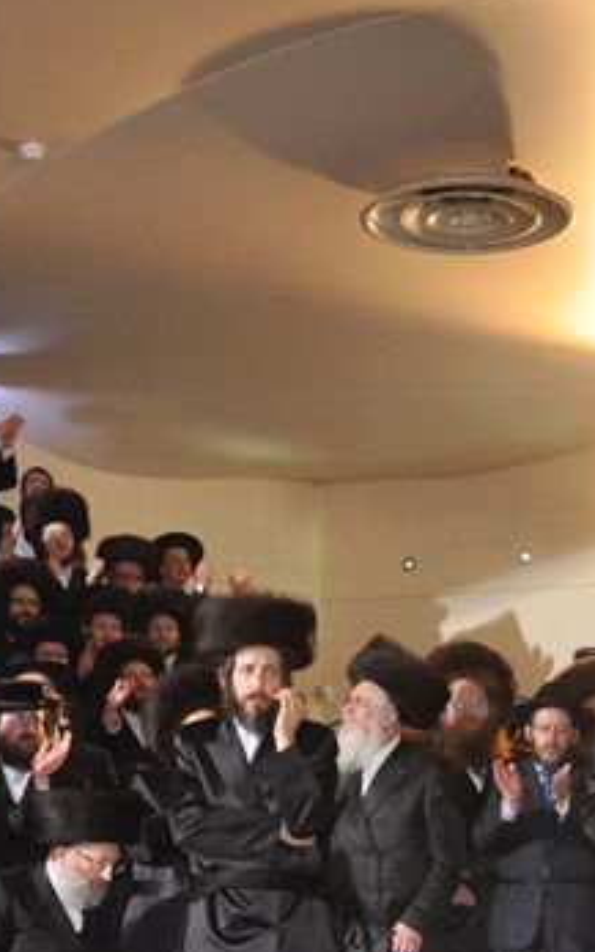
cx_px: 1015
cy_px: 872
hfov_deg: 12.3
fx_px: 2567
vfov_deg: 20.5
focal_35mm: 99
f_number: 5.6
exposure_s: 1/125
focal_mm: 22
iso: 640
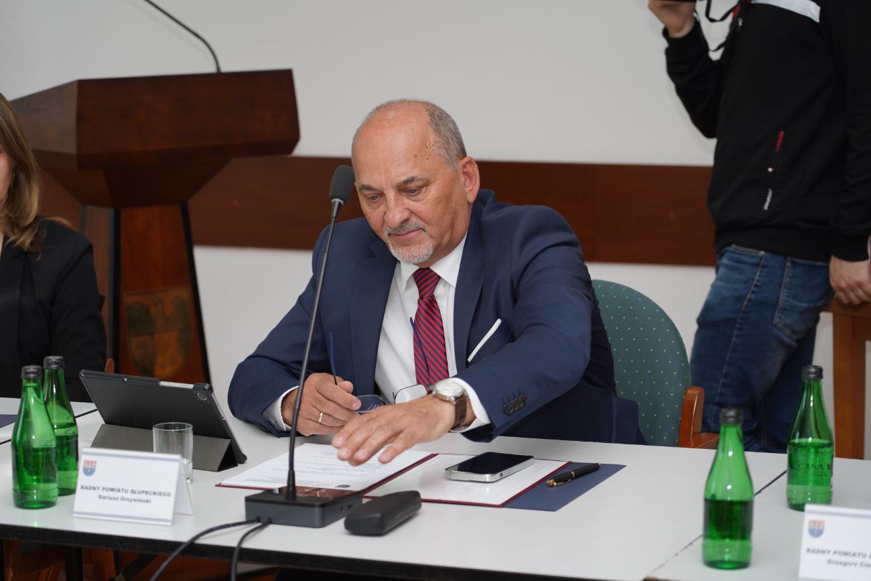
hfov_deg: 19.5
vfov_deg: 13.0
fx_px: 2541
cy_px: 290
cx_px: 436
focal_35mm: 105
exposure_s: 1/100
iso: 200
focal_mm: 105
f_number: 4
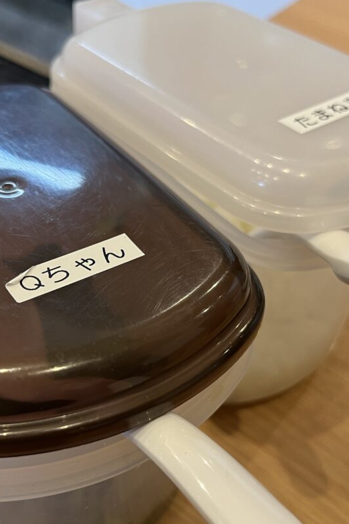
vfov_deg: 45.4
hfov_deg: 31.0
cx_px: 127
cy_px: 277
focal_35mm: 43
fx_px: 625
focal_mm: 5.1
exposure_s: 1/60
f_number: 1.6
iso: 80
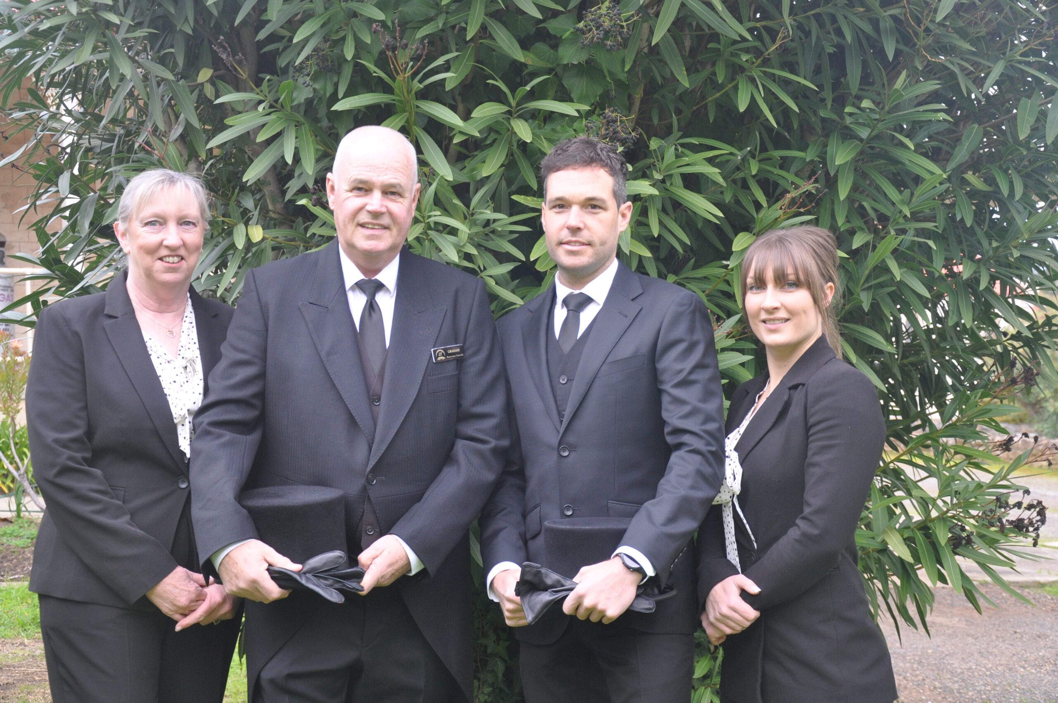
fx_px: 1673
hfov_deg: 35.1
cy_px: 352
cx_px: 529
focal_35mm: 57
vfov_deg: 23.7
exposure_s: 1/30
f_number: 5
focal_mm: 38
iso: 560
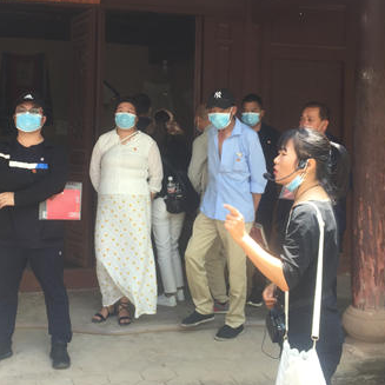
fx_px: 591
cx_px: 153
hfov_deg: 35.9
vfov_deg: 35.9
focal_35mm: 47
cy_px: 146
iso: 32
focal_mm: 4.15
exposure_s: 1/179
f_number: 2.2
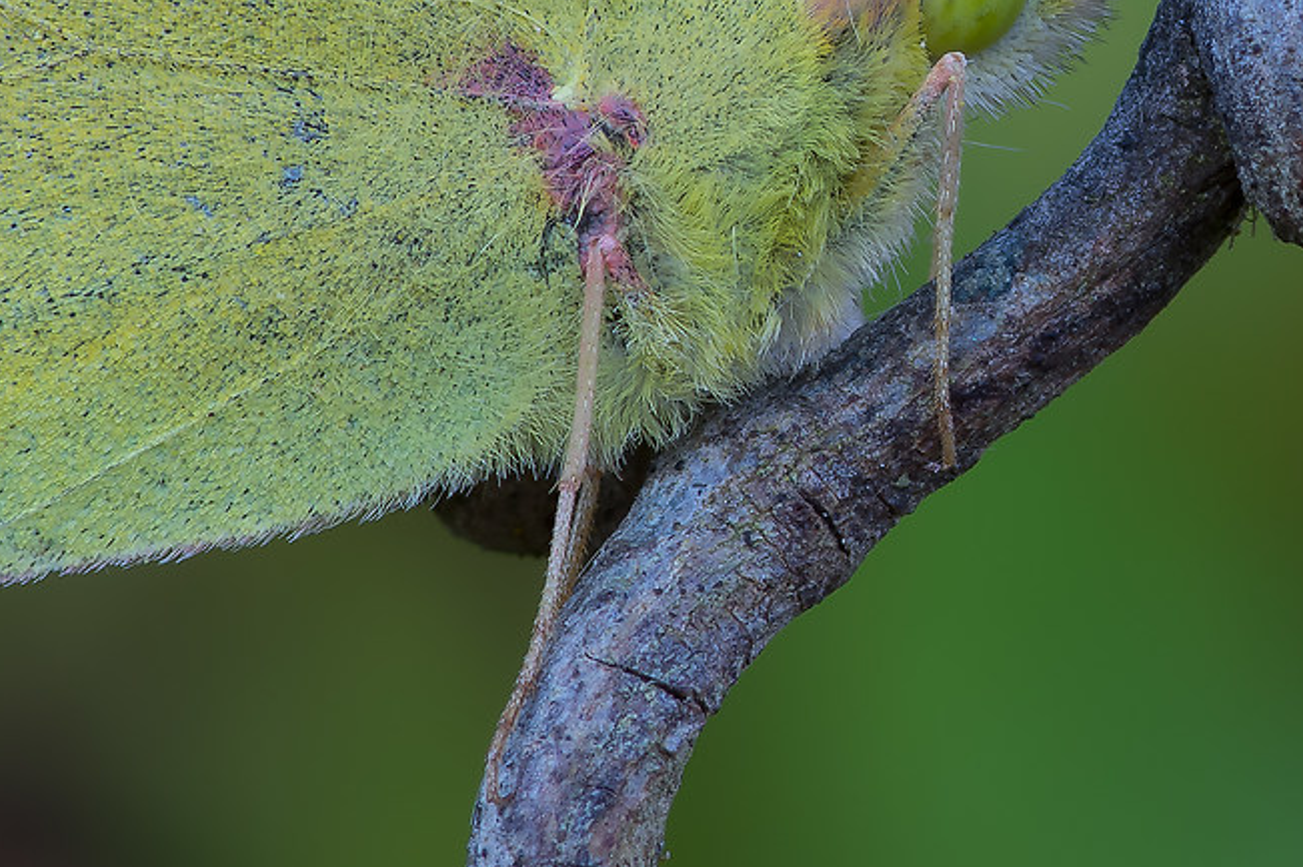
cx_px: 1397
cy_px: 11
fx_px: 20000
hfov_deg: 3.7
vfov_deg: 2.5
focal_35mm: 553
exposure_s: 1/5
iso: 100
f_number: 11
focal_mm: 100
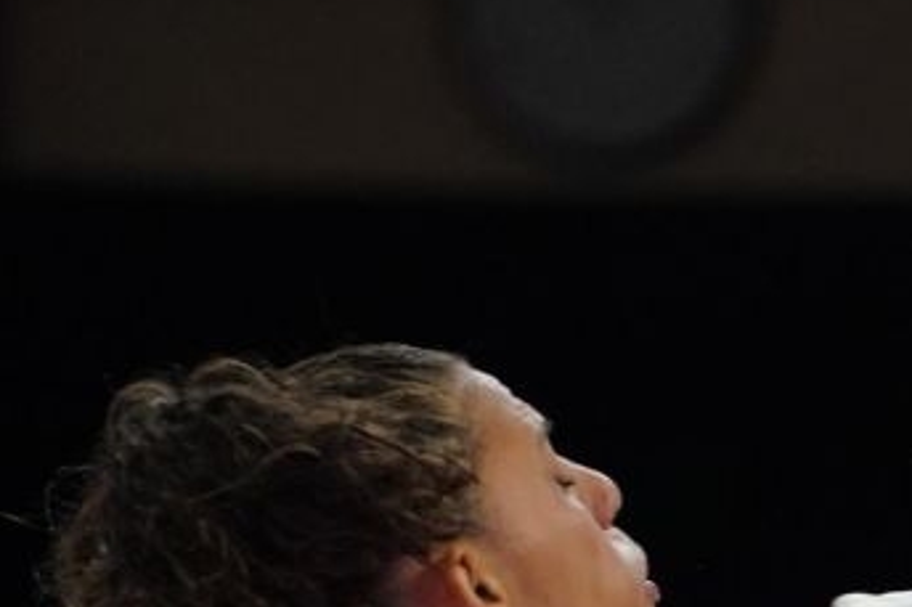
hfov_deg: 2.0
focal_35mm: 1046
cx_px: 1365
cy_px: 1548
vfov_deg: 1.3
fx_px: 26485
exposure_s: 1/1000
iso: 1250
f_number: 2.8
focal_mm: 200
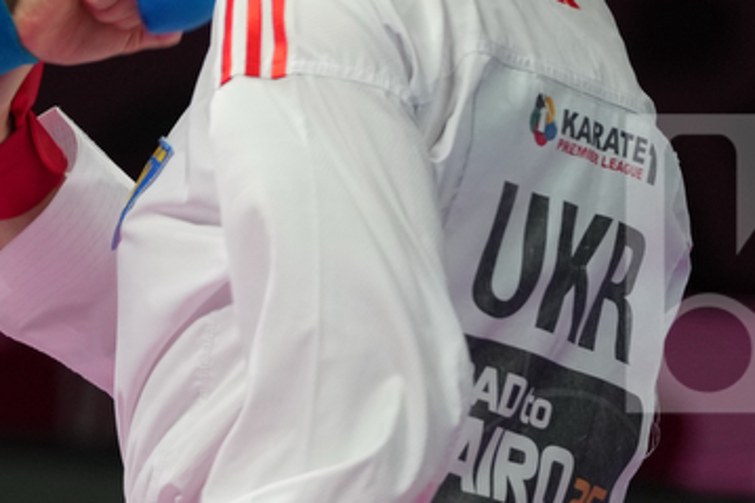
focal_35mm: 879
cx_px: -334
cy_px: 846
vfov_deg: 1.6
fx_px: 18425
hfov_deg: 2.3
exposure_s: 1/1000
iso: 640
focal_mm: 197
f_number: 2.8
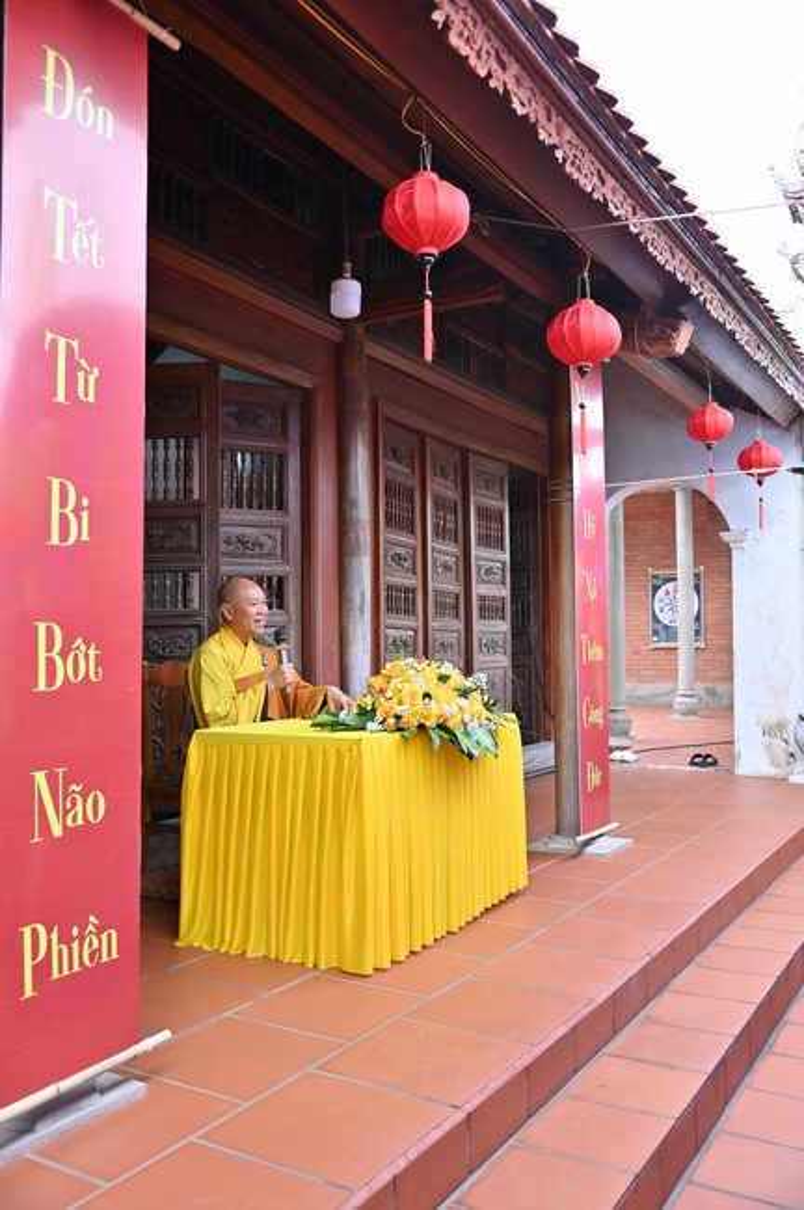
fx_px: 1041
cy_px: 605
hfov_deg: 42.2
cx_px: 402
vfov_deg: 60.3
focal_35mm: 31
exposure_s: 1/50
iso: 125
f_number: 5
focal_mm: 31
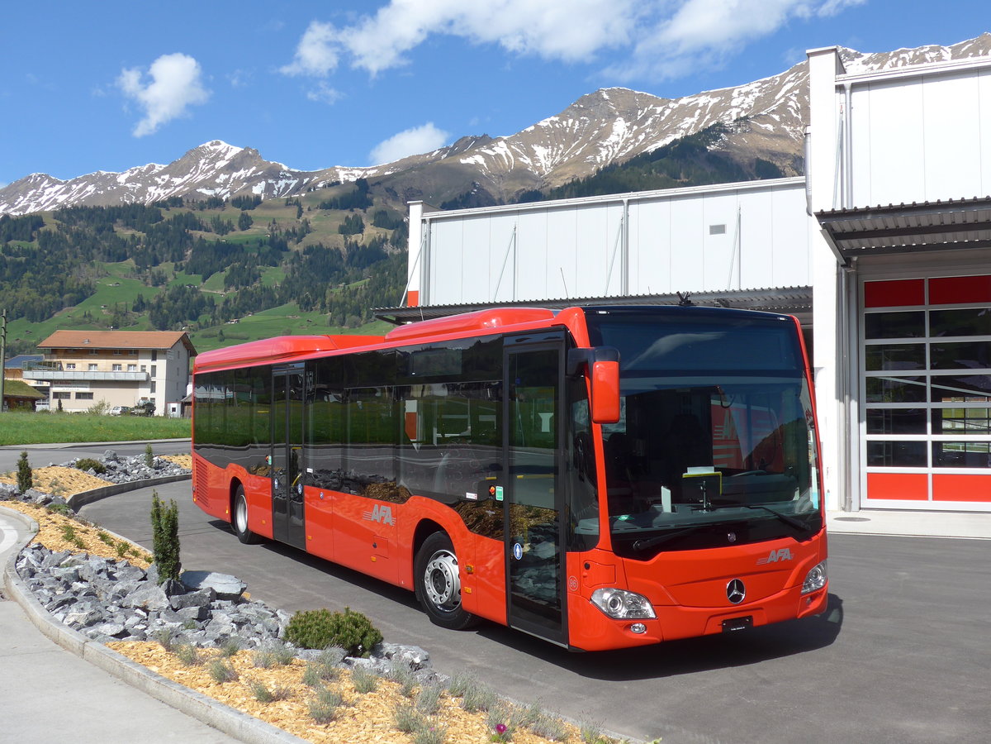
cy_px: 372
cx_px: 496
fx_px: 1031
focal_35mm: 36
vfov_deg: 39.7
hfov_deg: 51.4
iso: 80
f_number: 2.8
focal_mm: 7.5
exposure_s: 1/2000
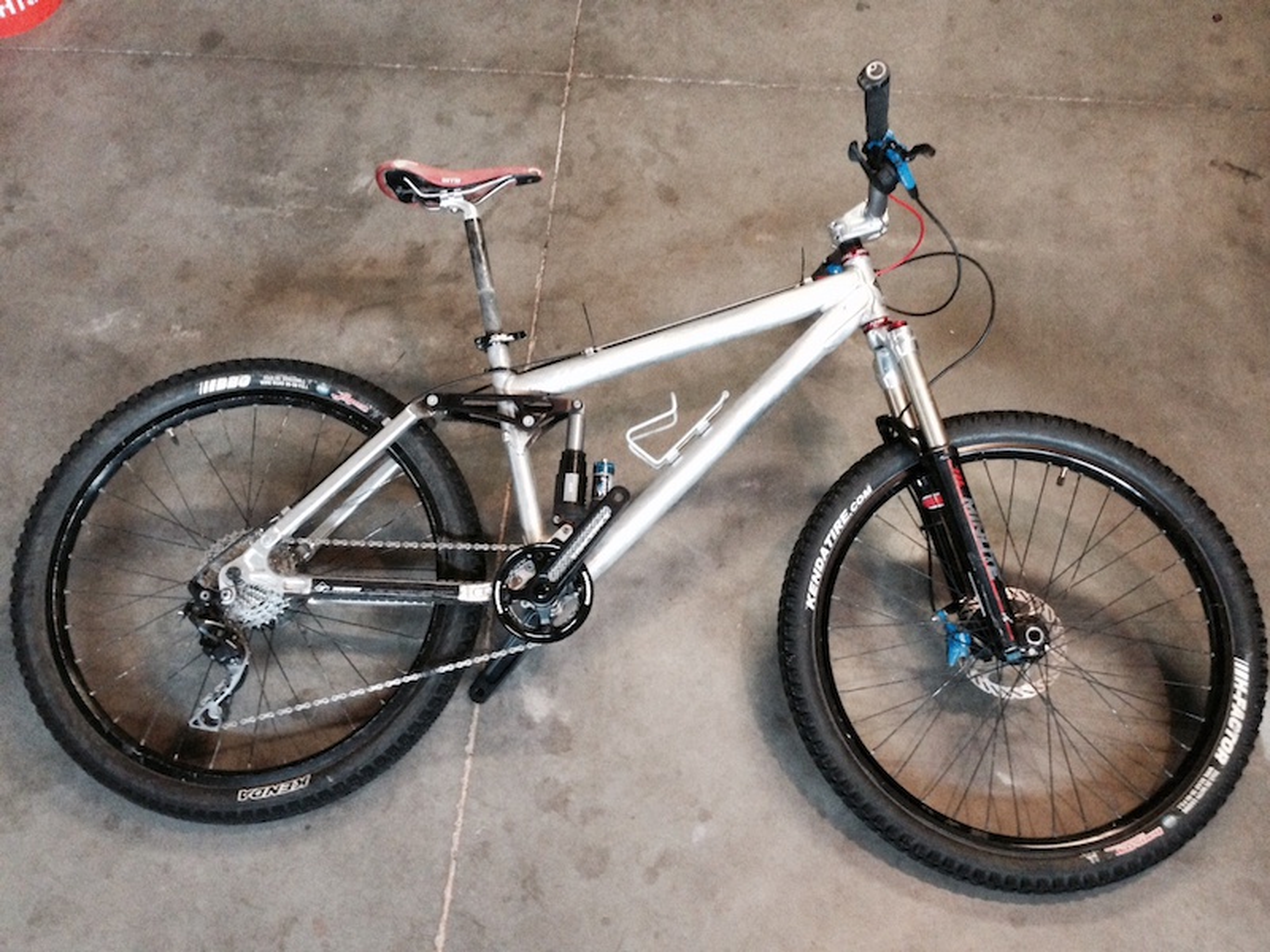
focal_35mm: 33
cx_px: 635
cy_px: 476
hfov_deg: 55.4
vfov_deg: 42.9
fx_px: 1211
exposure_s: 1/15
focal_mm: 4.12
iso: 500
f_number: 2.4
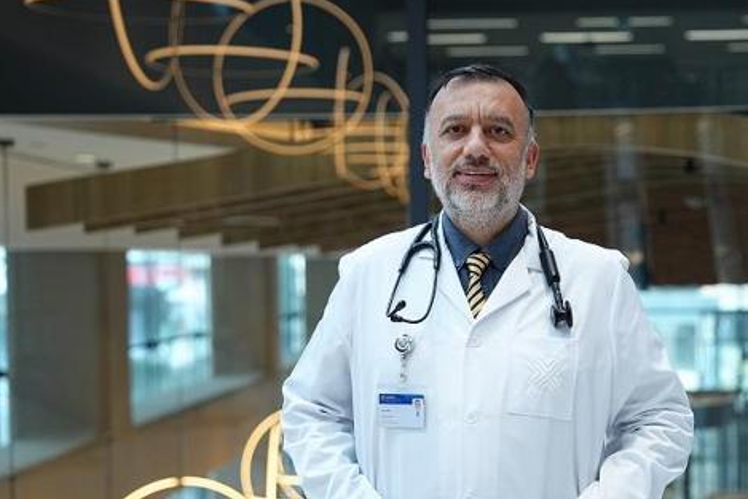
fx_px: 1580
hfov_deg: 26.5
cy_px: 317
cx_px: 482
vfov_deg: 17.9
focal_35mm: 76
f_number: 2.8
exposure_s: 1/500
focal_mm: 58
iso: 800
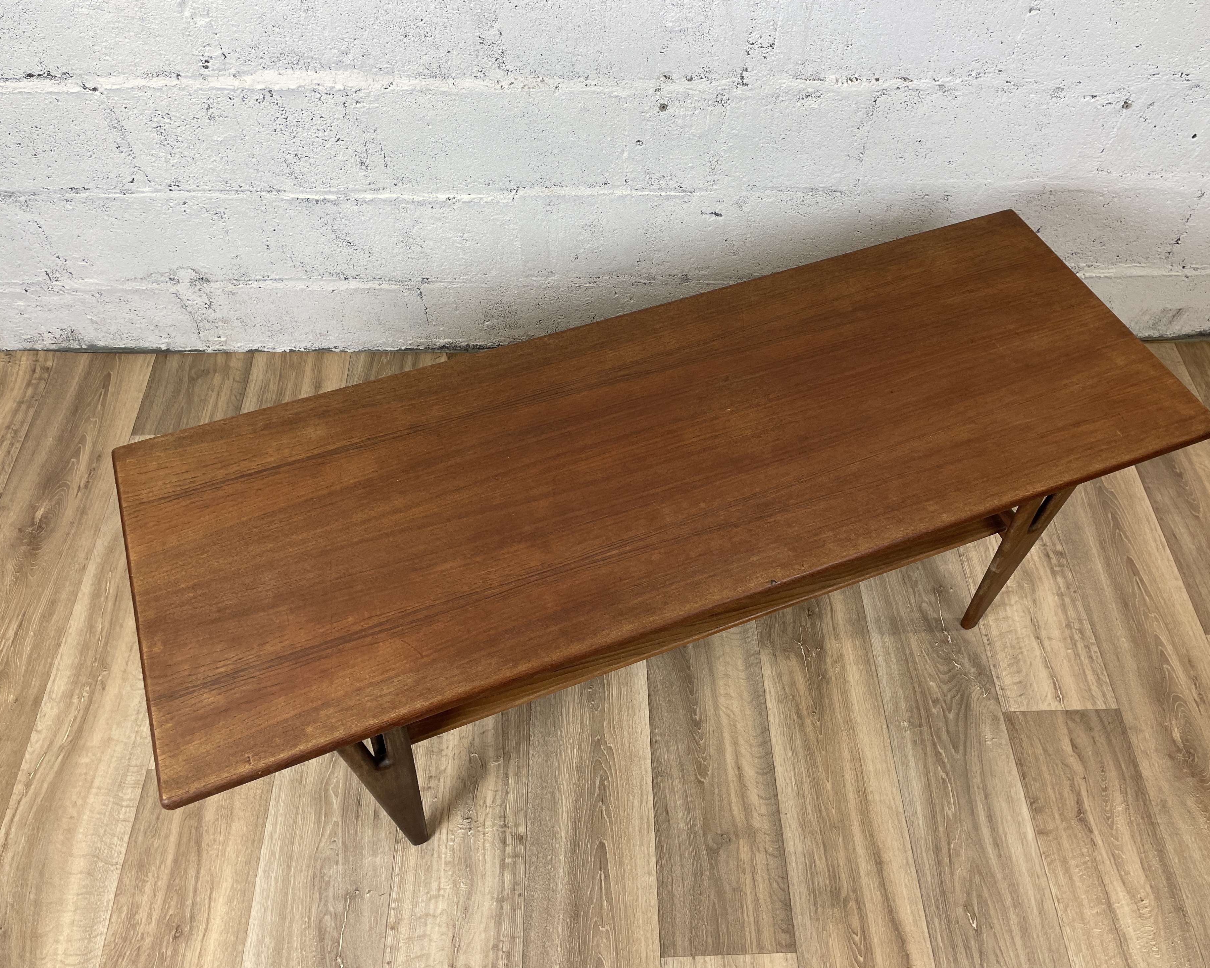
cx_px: 644
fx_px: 1003
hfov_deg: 62.1
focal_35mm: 28
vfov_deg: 51.5
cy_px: 492
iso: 64
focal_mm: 4.2
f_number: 1.6
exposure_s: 1/100
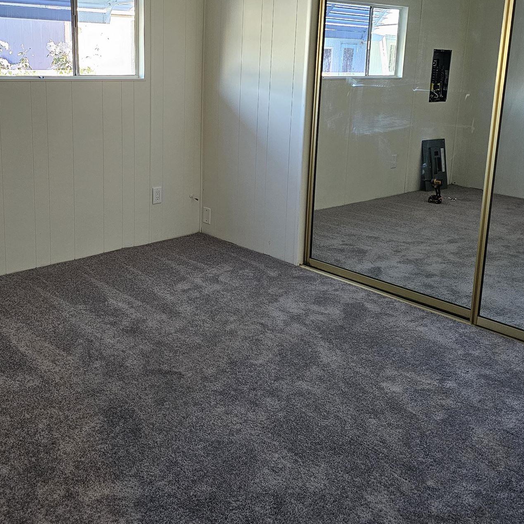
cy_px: 188
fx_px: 634
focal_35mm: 37
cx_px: 198
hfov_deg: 44.6
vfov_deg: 44.5
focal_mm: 6.3
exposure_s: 1/120
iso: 400
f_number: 1.7
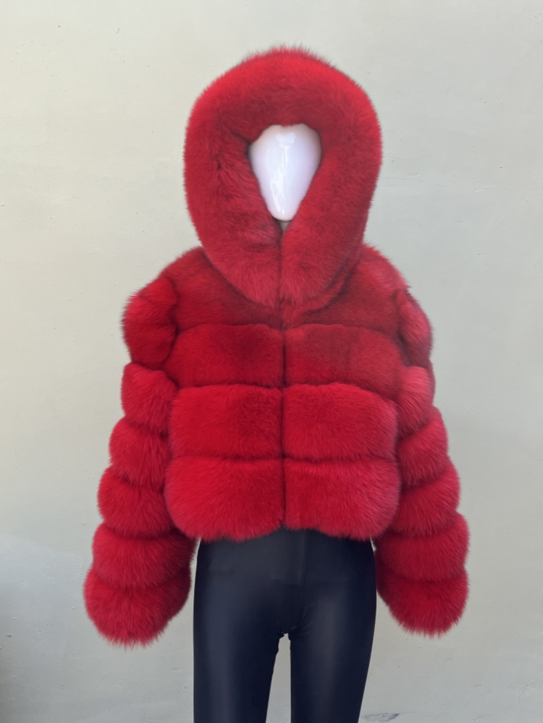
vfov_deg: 67.3
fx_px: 544
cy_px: 362
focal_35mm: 26
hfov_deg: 53.1
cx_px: 272
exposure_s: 1/772
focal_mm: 5.1
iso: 50
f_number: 1.6
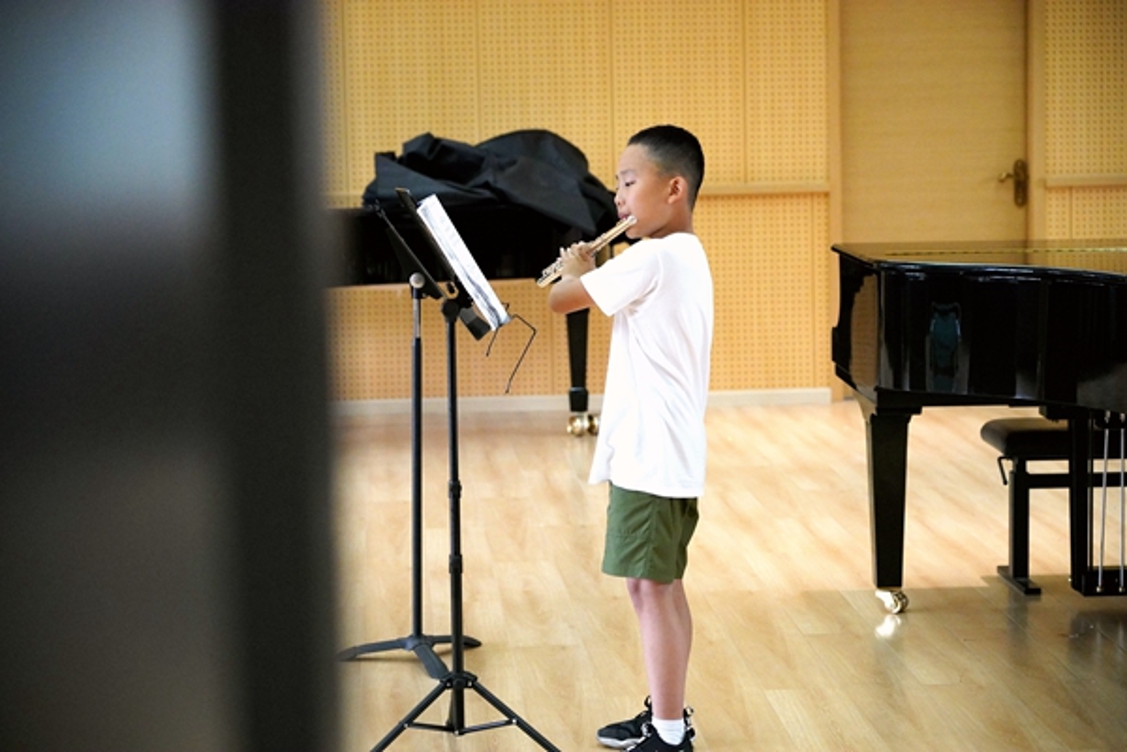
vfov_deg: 17.1
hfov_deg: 25.4
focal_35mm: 80
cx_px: 564
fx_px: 2504
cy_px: 376
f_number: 4
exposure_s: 1/1250
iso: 10000
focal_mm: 80
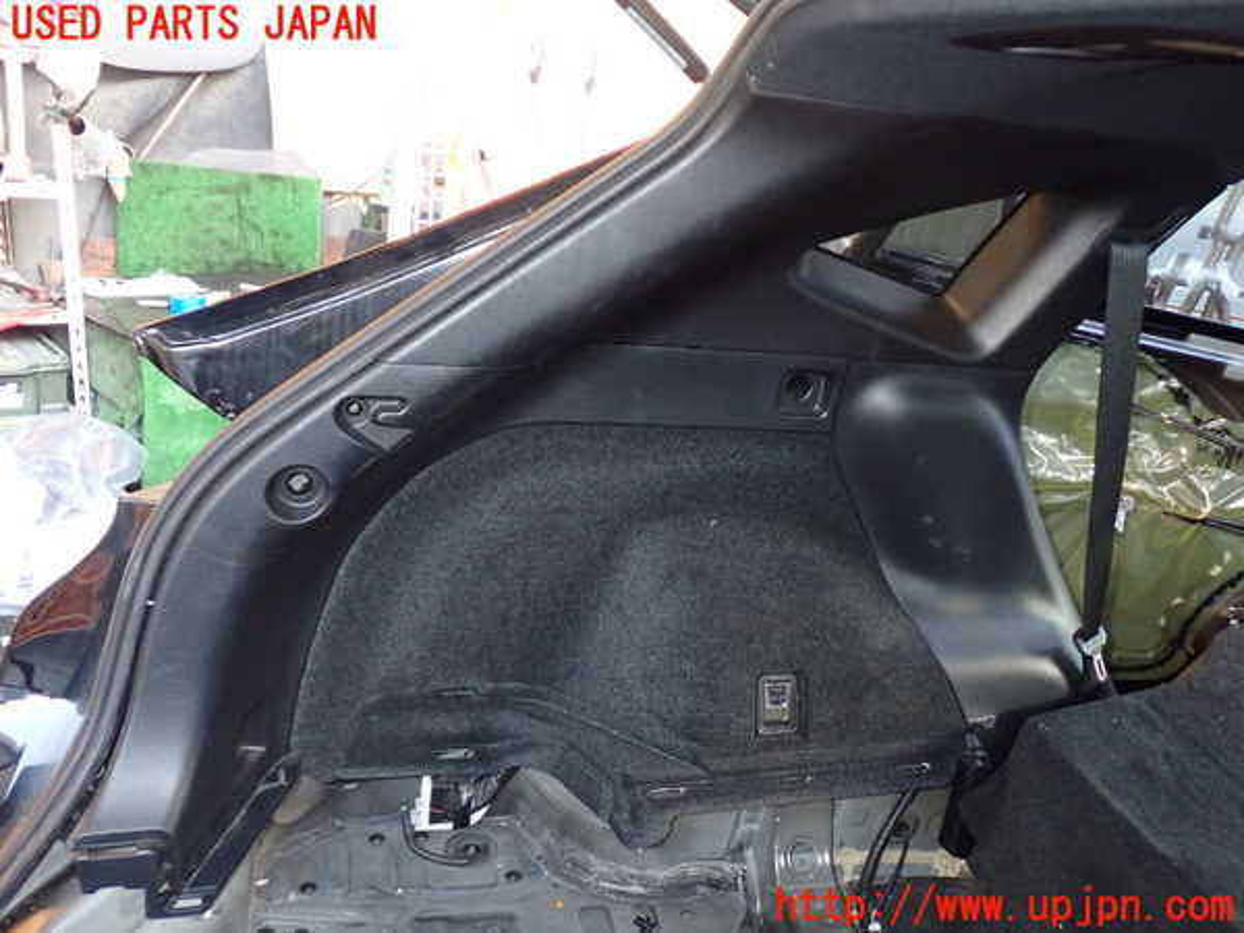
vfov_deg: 46.8
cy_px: 466
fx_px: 1078
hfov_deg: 60.0
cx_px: 622
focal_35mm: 30
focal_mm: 5.4
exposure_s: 1/30
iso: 640
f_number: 2.3
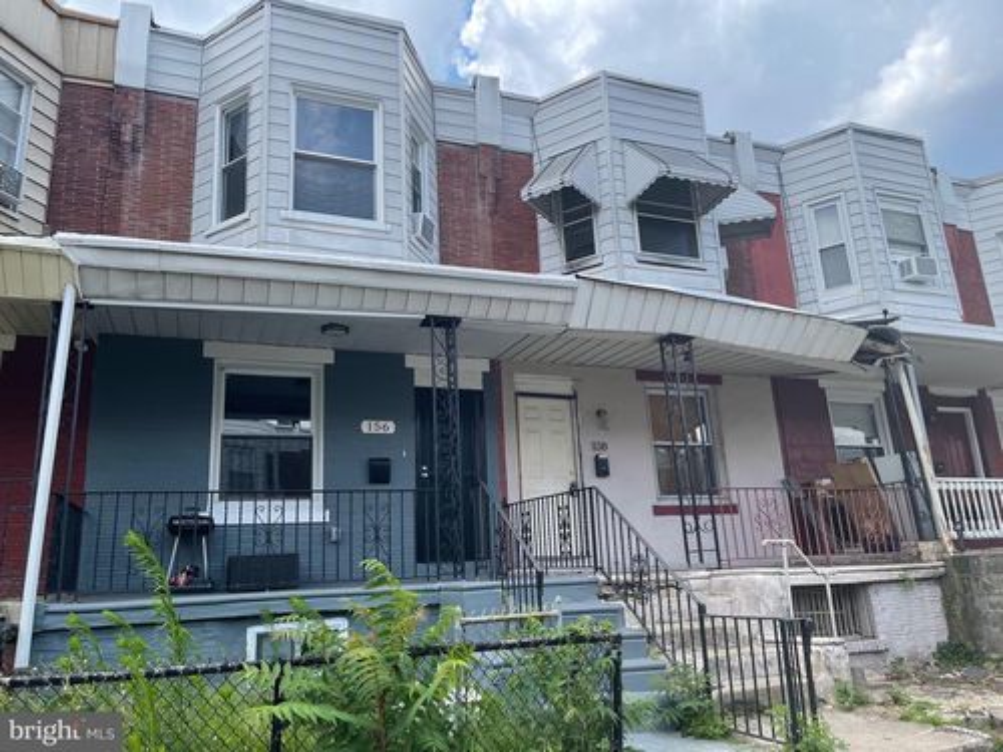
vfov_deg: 54.9
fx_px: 724
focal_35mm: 25
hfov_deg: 69.4
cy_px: 376
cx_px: 502
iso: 32
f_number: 1.6
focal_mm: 5.1
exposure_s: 1/1266
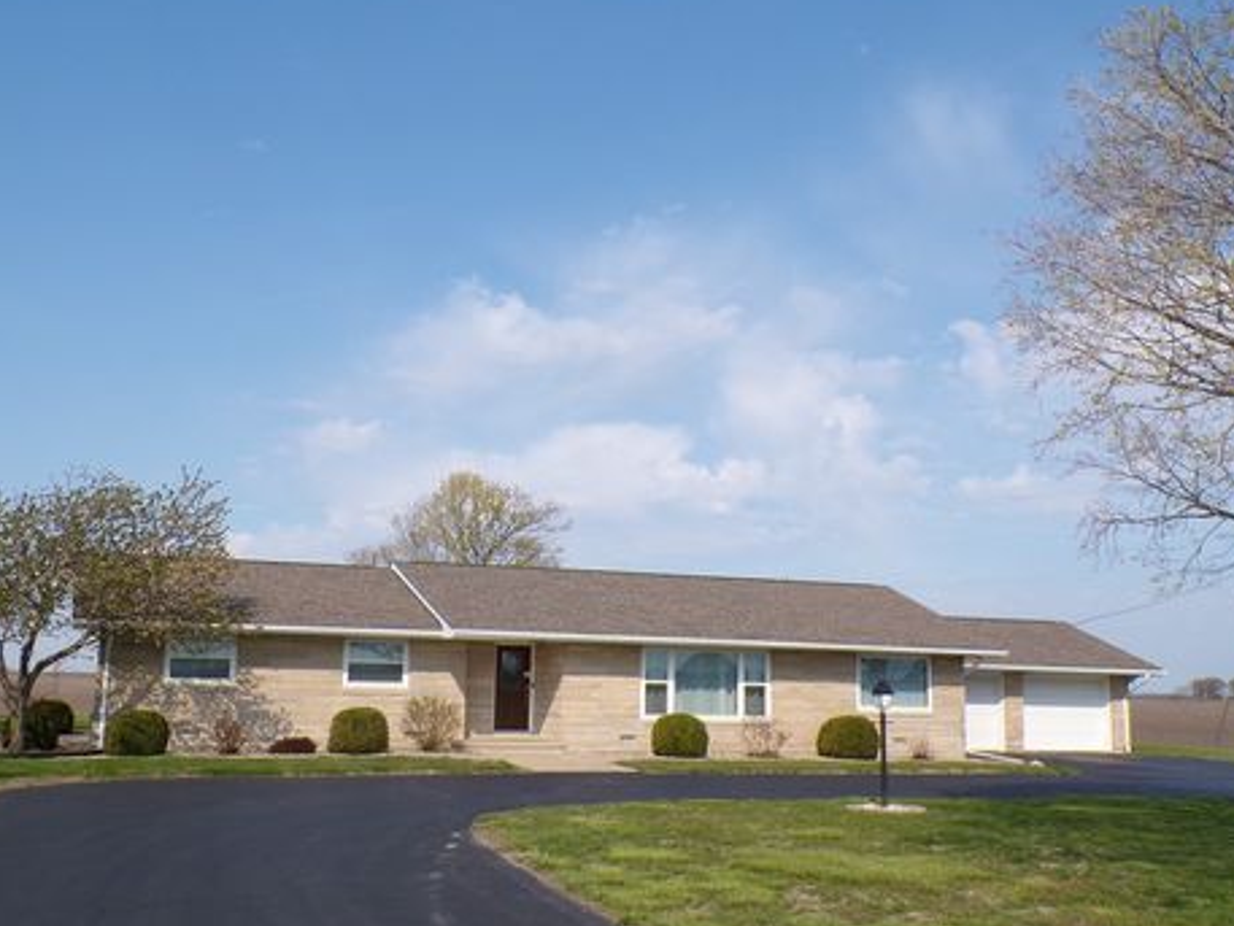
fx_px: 1248
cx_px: 608
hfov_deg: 52.6
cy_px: 468
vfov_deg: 40.7
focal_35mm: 35
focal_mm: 5.8
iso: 100
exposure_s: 1/680
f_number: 4.8
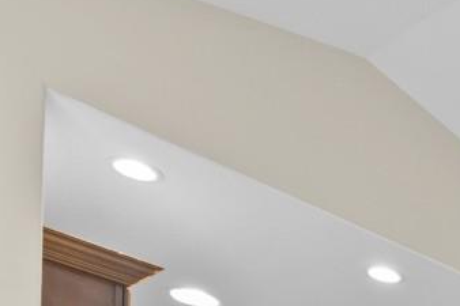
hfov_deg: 20.0
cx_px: 837
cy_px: 703
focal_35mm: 72
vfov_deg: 14.1
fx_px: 920
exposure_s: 1/3
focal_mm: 10
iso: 100
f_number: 4.5
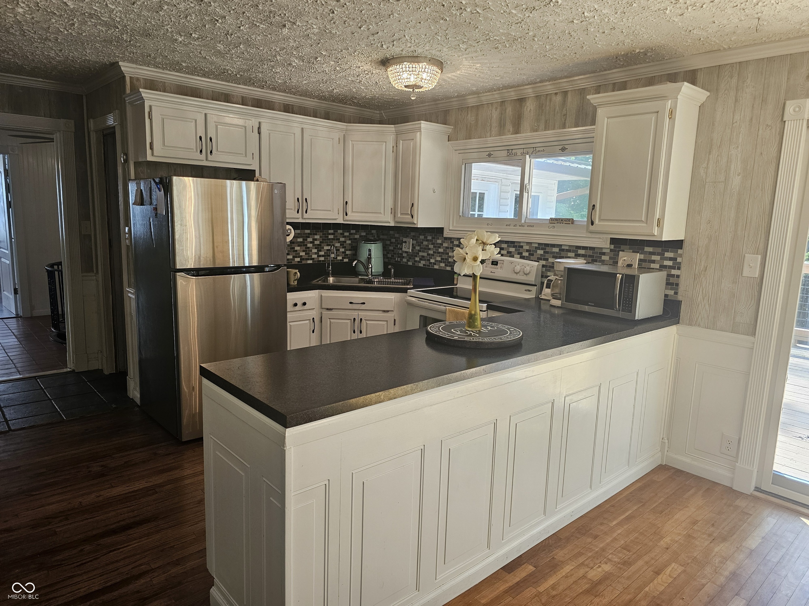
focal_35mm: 23
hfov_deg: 73.9
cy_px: 303
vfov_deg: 58.9
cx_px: 404
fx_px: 538
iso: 125
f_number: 1.7
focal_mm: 6.3
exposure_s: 1/120
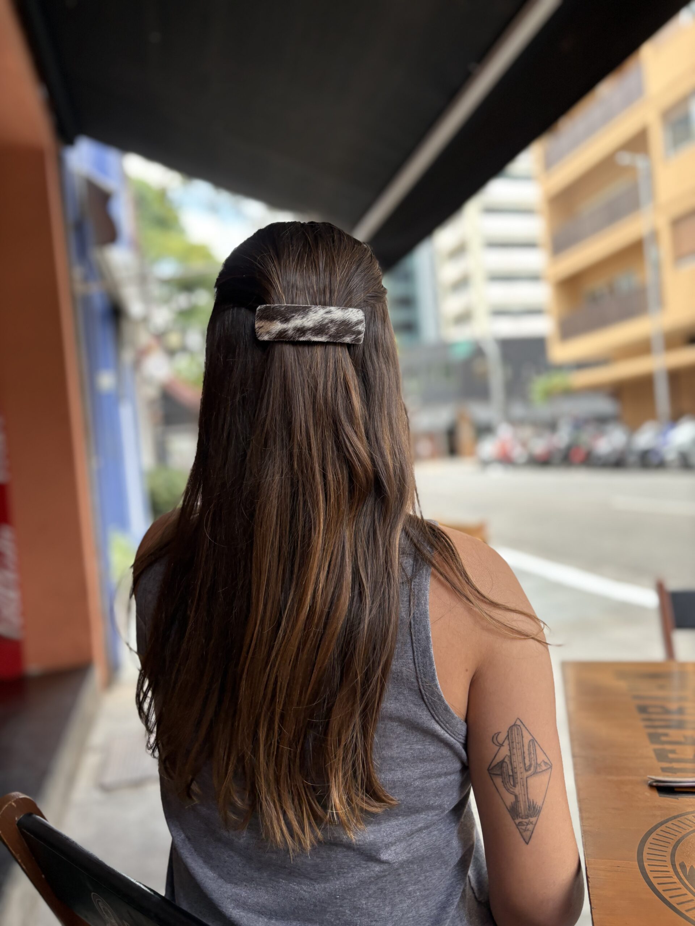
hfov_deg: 53.1
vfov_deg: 67.3
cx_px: 348
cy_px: 463
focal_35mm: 26
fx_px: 696
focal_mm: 5.96
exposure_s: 1/222
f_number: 1.6
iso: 64
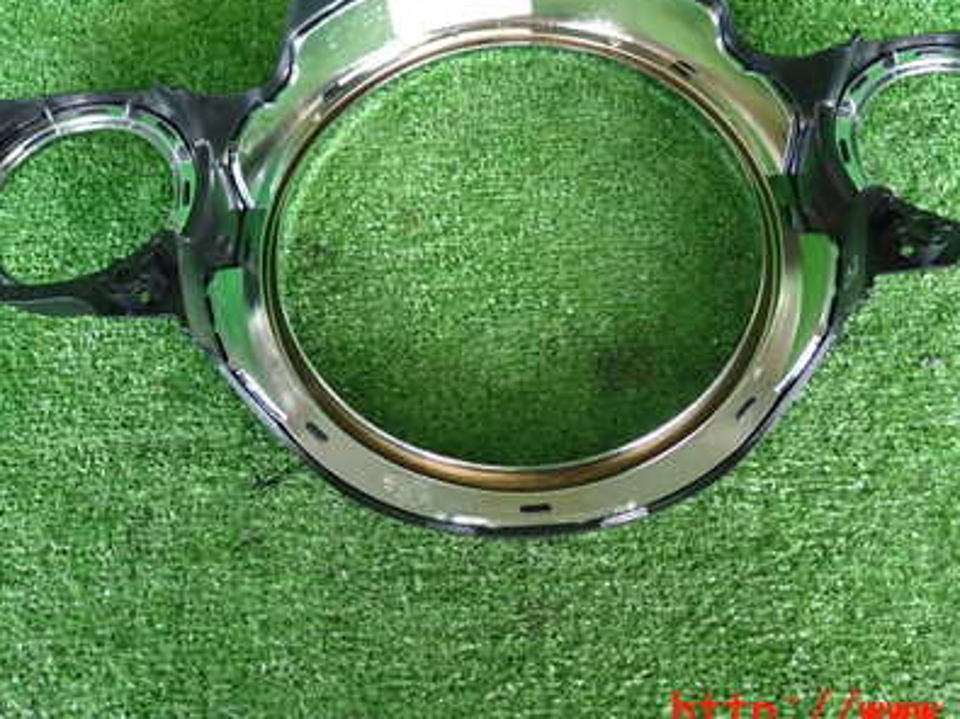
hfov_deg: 49.0
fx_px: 1054
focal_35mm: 38
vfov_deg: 37.0
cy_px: 199
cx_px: 491
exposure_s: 1/50
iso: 200
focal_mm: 4.5
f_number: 2
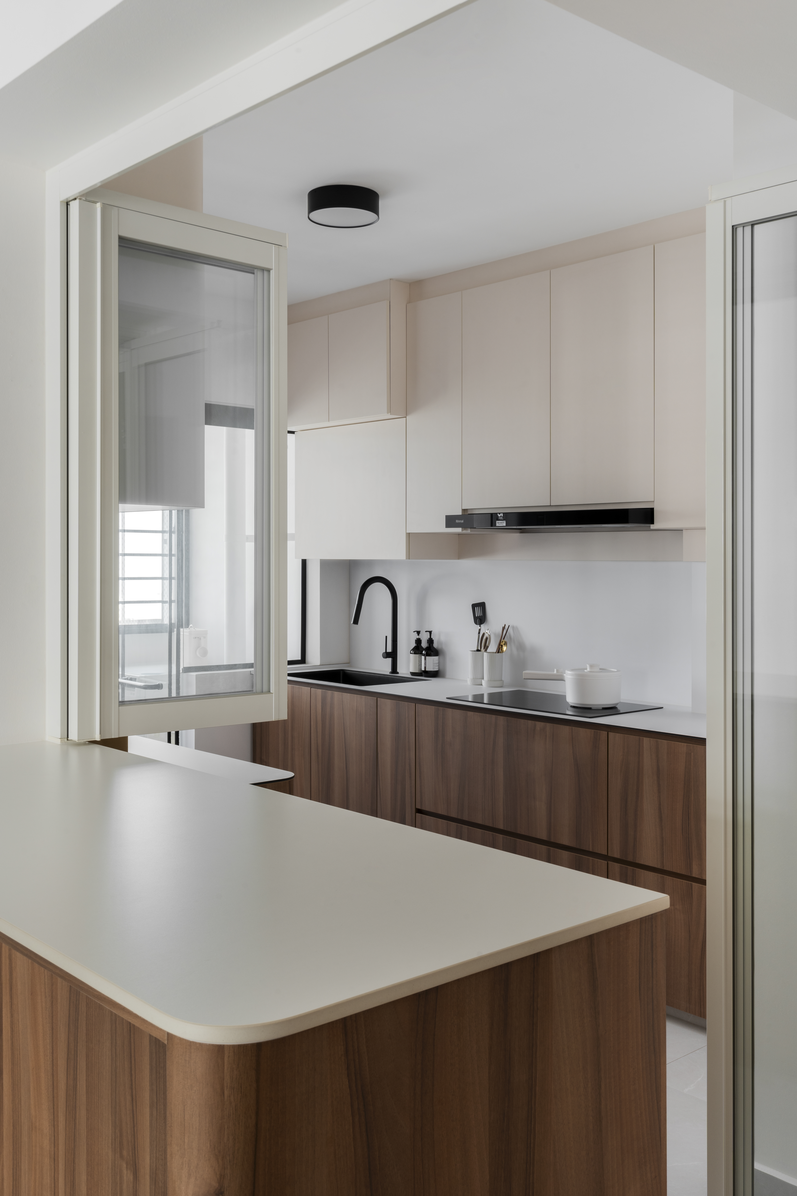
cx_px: 398
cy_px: 598
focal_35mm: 35
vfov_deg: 54.4
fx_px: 1162
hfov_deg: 37.9
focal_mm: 35
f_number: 16
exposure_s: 1.6
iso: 200
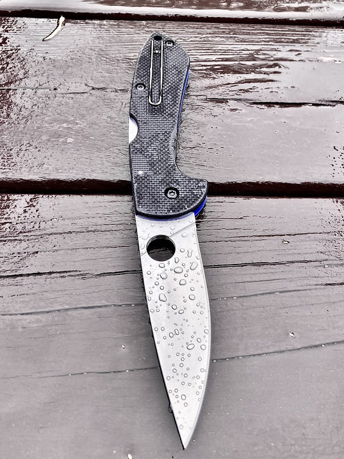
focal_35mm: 28
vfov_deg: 63.4
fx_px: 371
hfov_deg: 49.7
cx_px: 172
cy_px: 230
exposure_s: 1/121
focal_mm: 3.99
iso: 50
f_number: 1.8
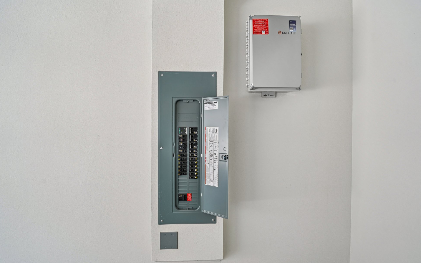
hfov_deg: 105.2
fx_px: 161
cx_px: 221
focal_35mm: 14
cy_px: 142
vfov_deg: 78.5
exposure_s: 1/30
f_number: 8
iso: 250
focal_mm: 13
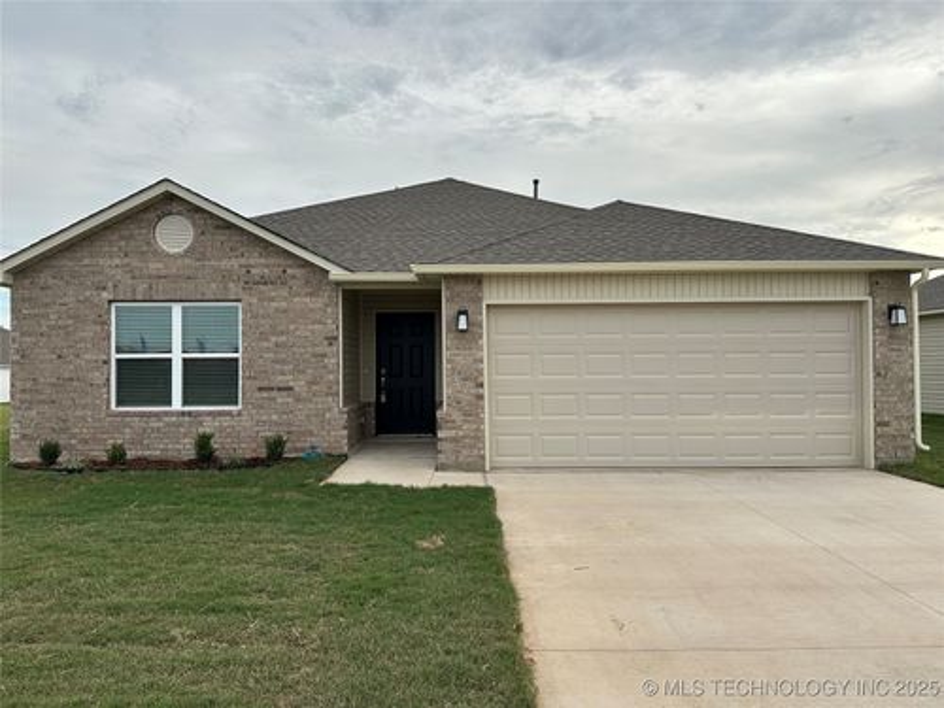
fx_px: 654
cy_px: 354
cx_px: 472
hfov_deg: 71.6
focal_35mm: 24
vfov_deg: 56.8
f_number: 1.78
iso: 80
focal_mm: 6.86
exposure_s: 1/3058
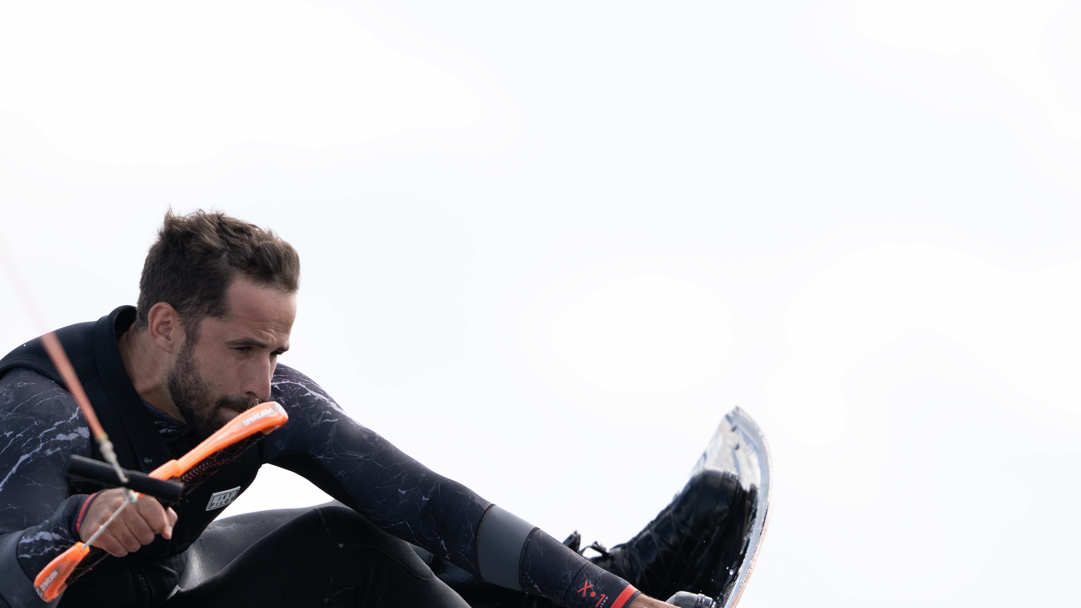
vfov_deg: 1.8
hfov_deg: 3.3
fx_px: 18918
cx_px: 539
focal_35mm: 660
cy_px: 562
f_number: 4
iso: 320
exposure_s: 1/2000
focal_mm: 400
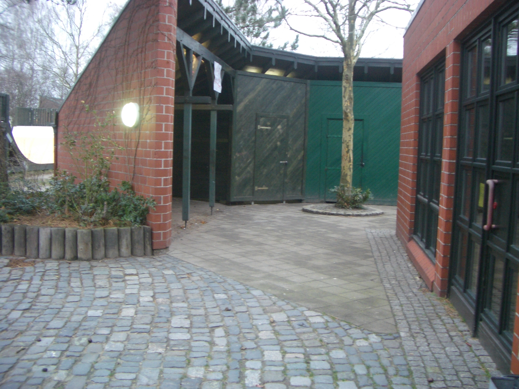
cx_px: 260
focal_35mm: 35
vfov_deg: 40.7
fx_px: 525
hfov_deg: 52.6
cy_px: 194
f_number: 2.6
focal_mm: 5.8
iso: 100
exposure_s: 1/10
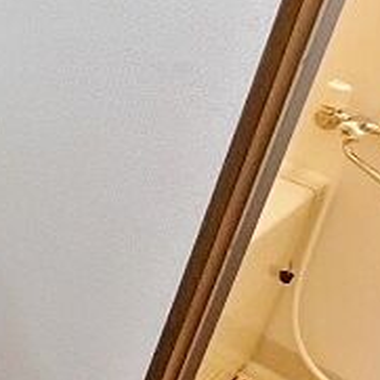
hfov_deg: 19.3
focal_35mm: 72
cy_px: 118
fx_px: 894
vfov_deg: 23.8
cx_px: -262
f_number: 3
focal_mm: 4
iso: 400
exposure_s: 1/15
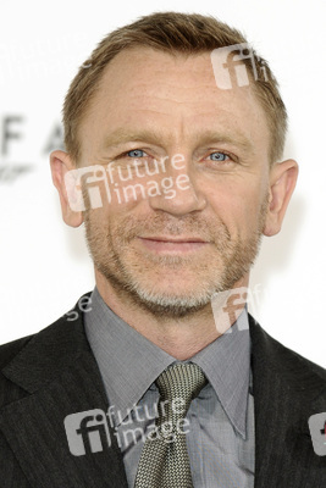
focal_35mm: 300
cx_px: 163
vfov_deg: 6.9
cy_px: 244
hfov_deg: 4.6
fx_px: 4071
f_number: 4.5
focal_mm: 200
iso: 320
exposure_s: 1/250
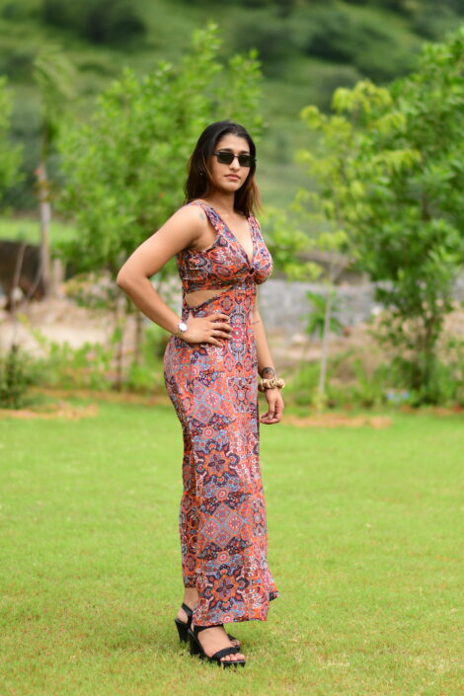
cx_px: 232
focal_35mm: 127
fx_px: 2455
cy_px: 348
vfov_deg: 16.1
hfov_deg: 10.8
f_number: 1.8
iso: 160
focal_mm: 85
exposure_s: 1/4000
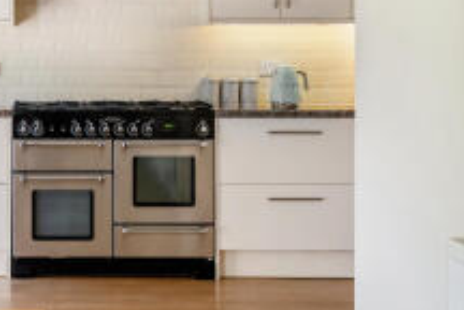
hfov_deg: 25.0
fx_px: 992
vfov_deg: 17.6
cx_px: -2
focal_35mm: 77
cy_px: 91
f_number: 5
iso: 400
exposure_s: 1/40
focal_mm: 35
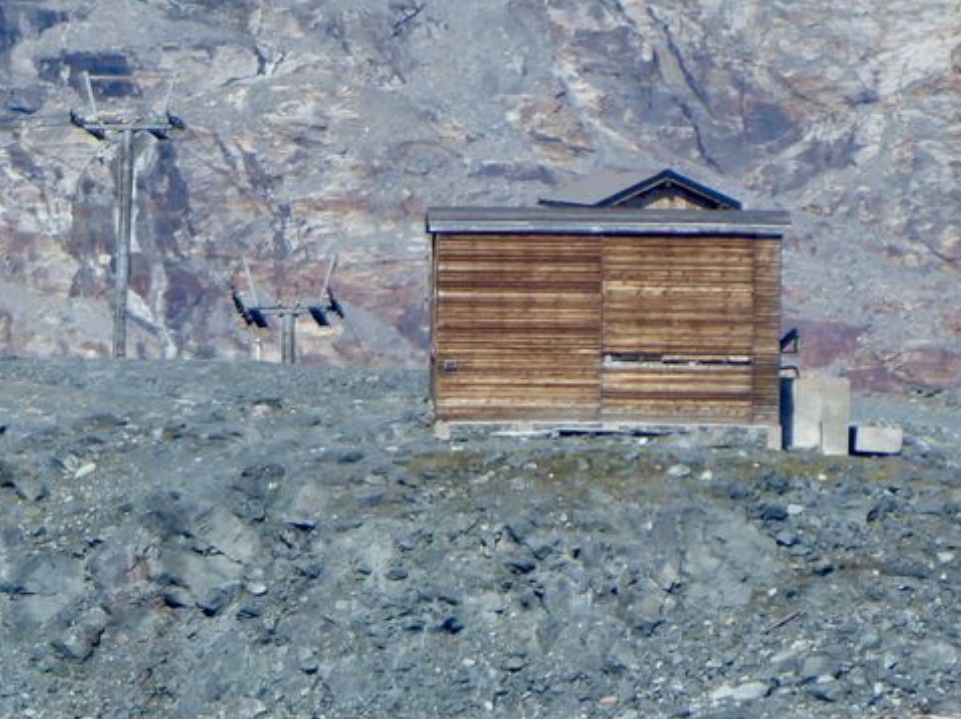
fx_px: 46478
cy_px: 221
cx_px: 267
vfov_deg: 0.9
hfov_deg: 1.2
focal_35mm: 1675
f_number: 6.4
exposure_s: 1/320
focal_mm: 129
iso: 80
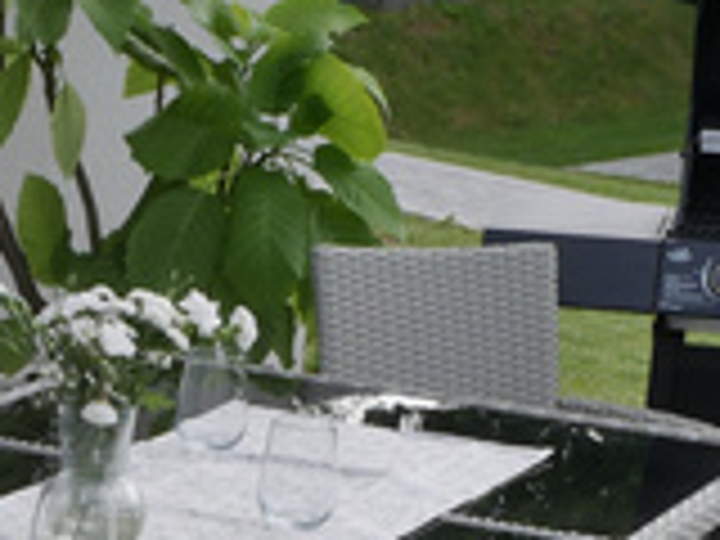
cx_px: -81
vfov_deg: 10.6
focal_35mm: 135
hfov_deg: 14.3
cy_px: 844
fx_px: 2808
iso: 400
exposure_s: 1/320
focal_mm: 18
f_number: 10
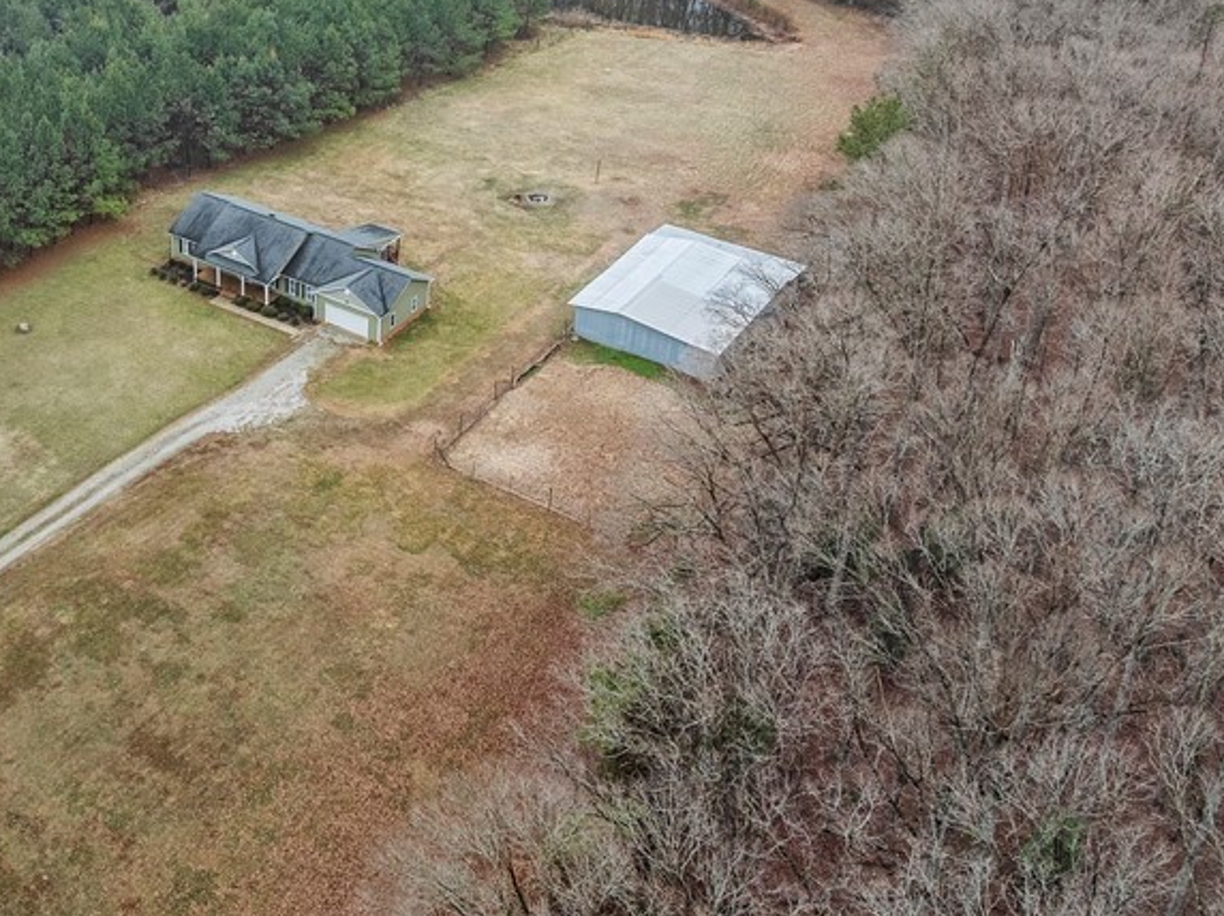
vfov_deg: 33.0
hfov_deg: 42.0
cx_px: 250
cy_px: 244
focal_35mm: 43
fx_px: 1519
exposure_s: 1/320
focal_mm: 12.29
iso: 340
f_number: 4.5
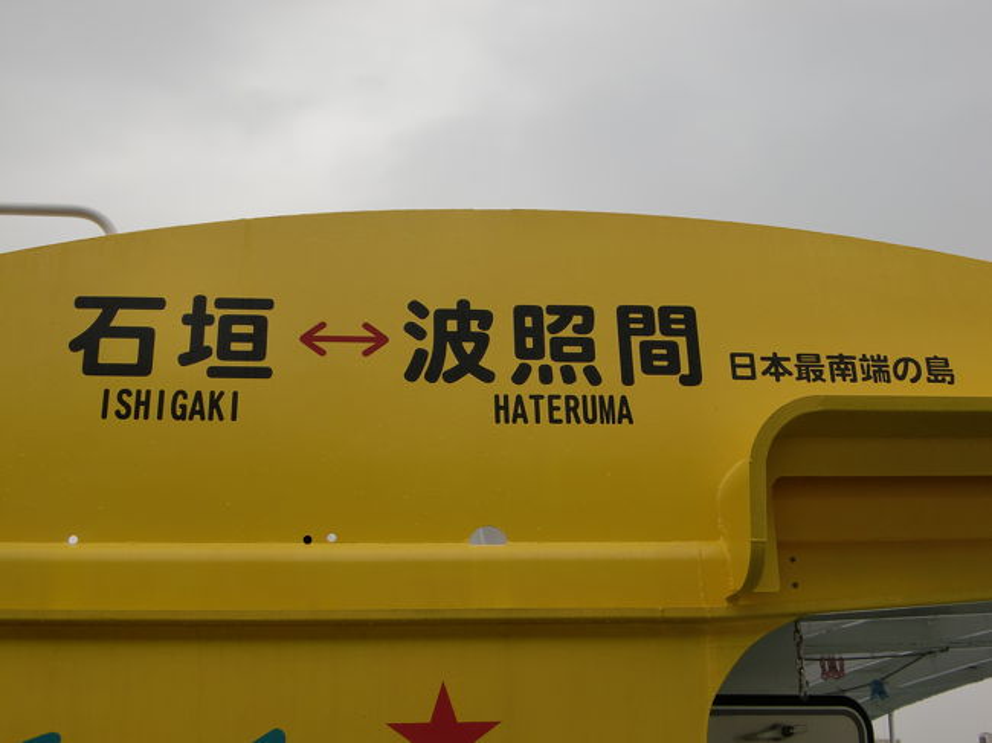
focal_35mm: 46
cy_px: 372
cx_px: 496
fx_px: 1318
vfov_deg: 31.5
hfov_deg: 41.3
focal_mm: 8.2
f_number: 3.3
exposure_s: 1/60
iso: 64
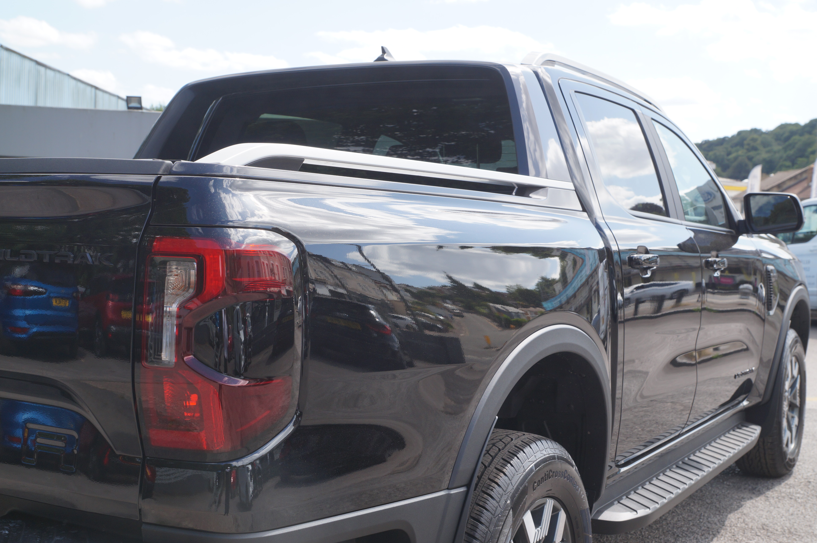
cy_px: 272
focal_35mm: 42
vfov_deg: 31.8
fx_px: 952
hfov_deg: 46.4
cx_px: 408
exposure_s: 1/160
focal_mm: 28
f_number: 6.3
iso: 100
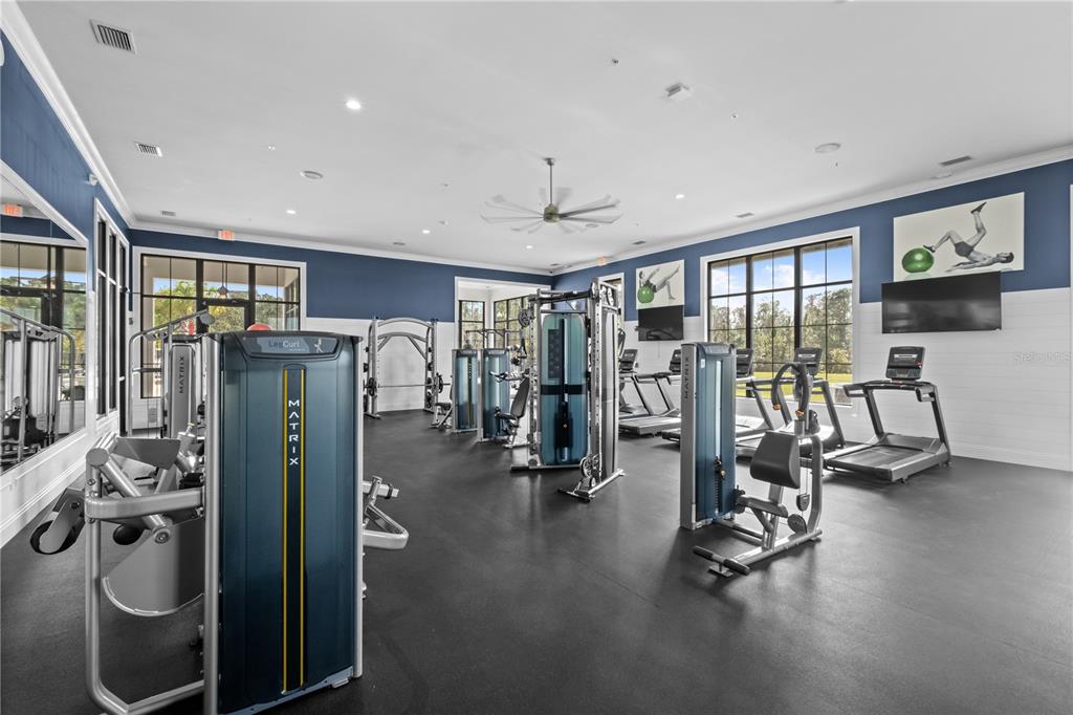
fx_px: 447
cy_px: 358
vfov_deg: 77.3
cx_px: 536
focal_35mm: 15
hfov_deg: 100.4
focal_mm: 10
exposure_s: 1/4
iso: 640
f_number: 11
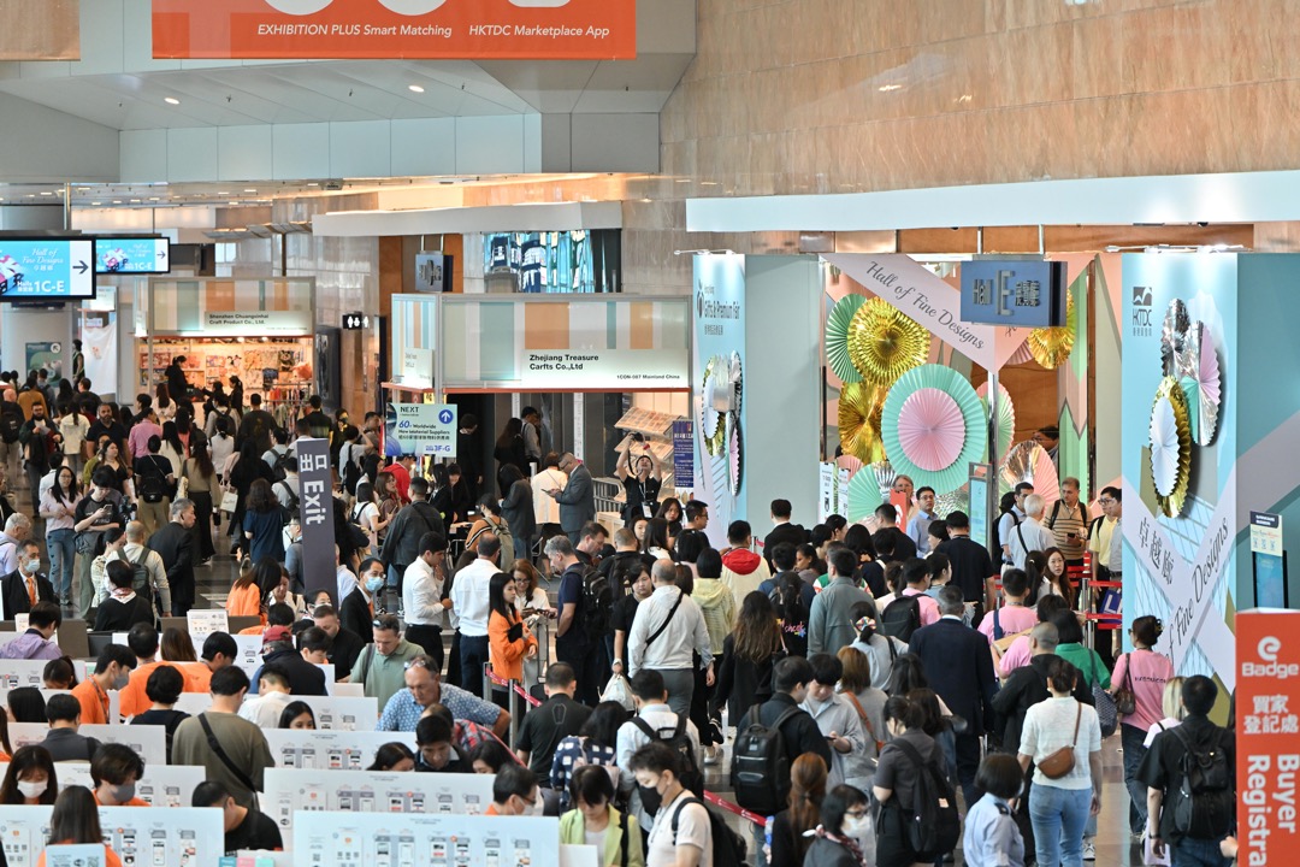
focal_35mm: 135
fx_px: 4875
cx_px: 650
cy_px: 434
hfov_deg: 15.2
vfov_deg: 10.2
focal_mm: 135
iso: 1250
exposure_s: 1/160
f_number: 5
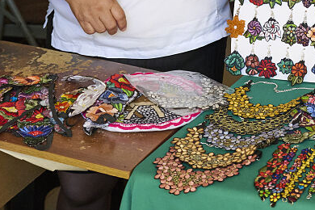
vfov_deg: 11.7
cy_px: -117
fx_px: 971
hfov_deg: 17.8
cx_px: 346
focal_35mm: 111
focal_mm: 35
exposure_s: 1/400
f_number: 4
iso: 1600
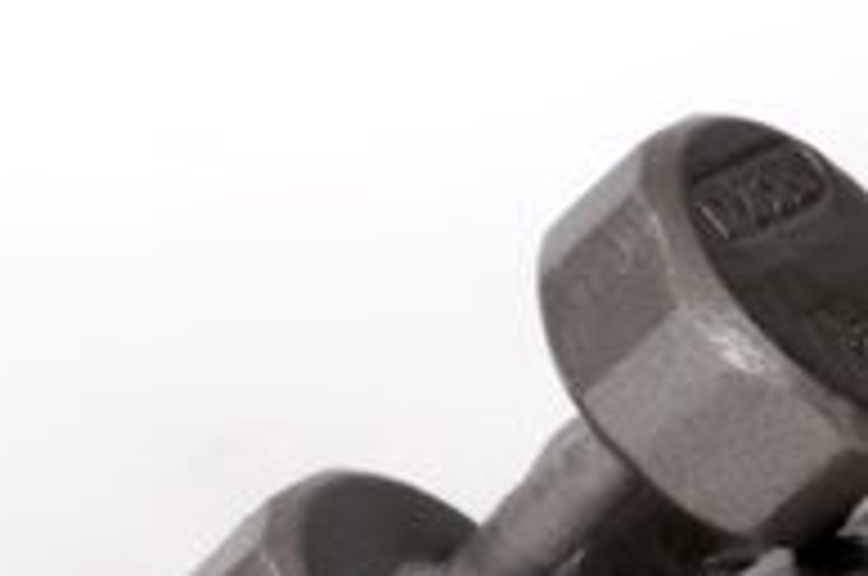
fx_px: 6740
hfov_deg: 7.4
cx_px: 765
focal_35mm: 280
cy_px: 585
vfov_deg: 4.9
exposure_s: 1/125
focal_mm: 90
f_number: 22
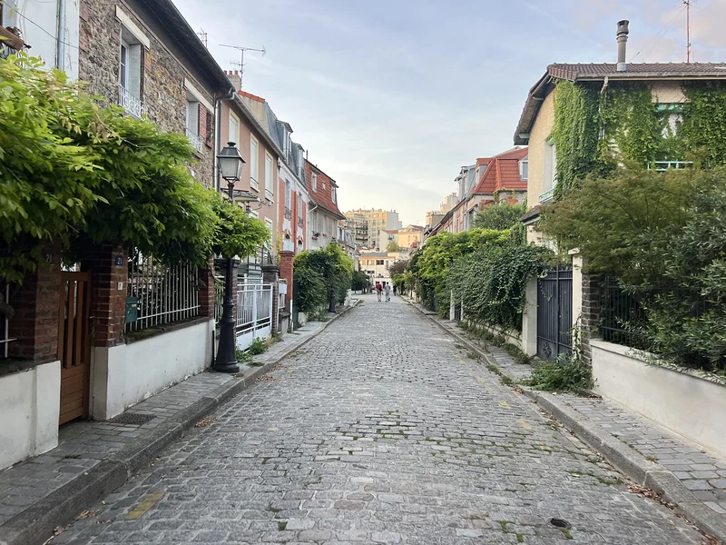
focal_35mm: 26
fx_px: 545
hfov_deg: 67.3
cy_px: 272
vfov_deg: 53.1
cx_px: 363
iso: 32
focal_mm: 5.7
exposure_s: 1/151
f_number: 1.5
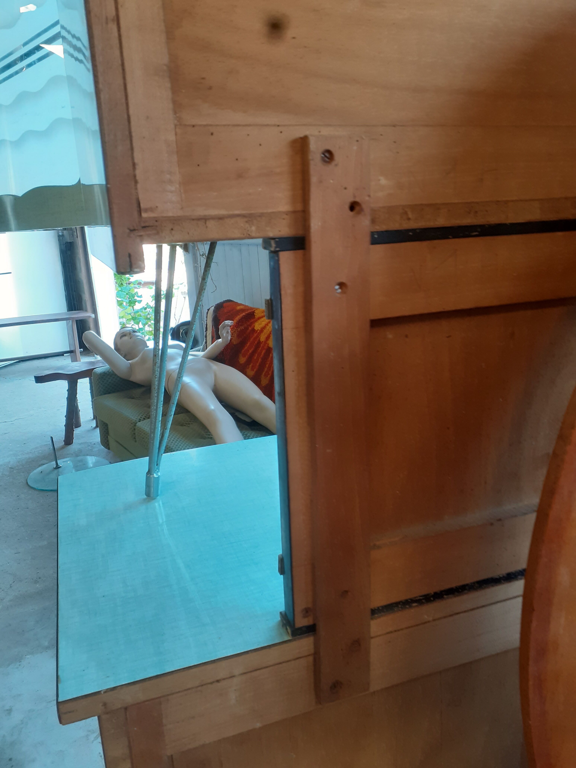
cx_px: 288
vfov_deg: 65.3
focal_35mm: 27
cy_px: 384
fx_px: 599
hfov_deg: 51.4
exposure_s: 1/50
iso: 100
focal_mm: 3.6
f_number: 1.9
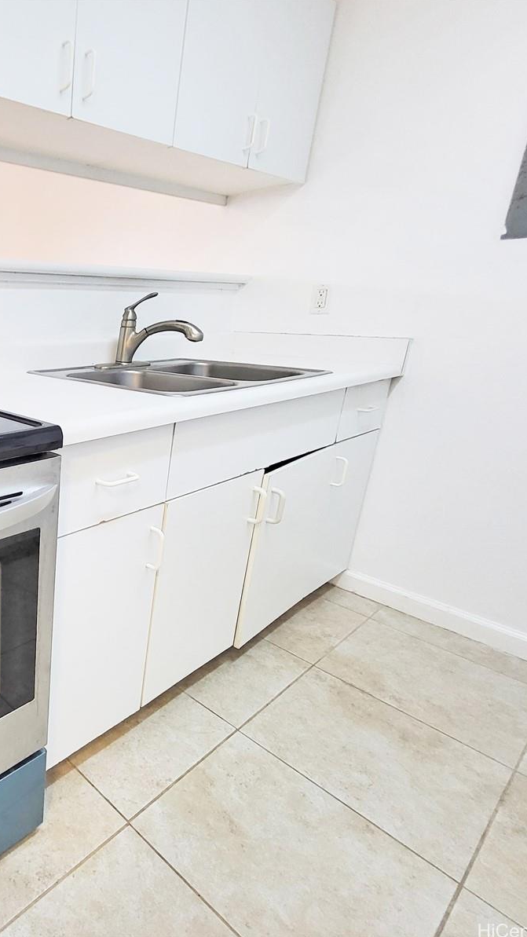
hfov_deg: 45.8
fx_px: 472
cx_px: -35
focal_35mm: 19
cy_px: 467
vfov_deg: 89.6
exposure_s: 1/60
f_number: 2.2
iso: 200
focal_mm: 1.74
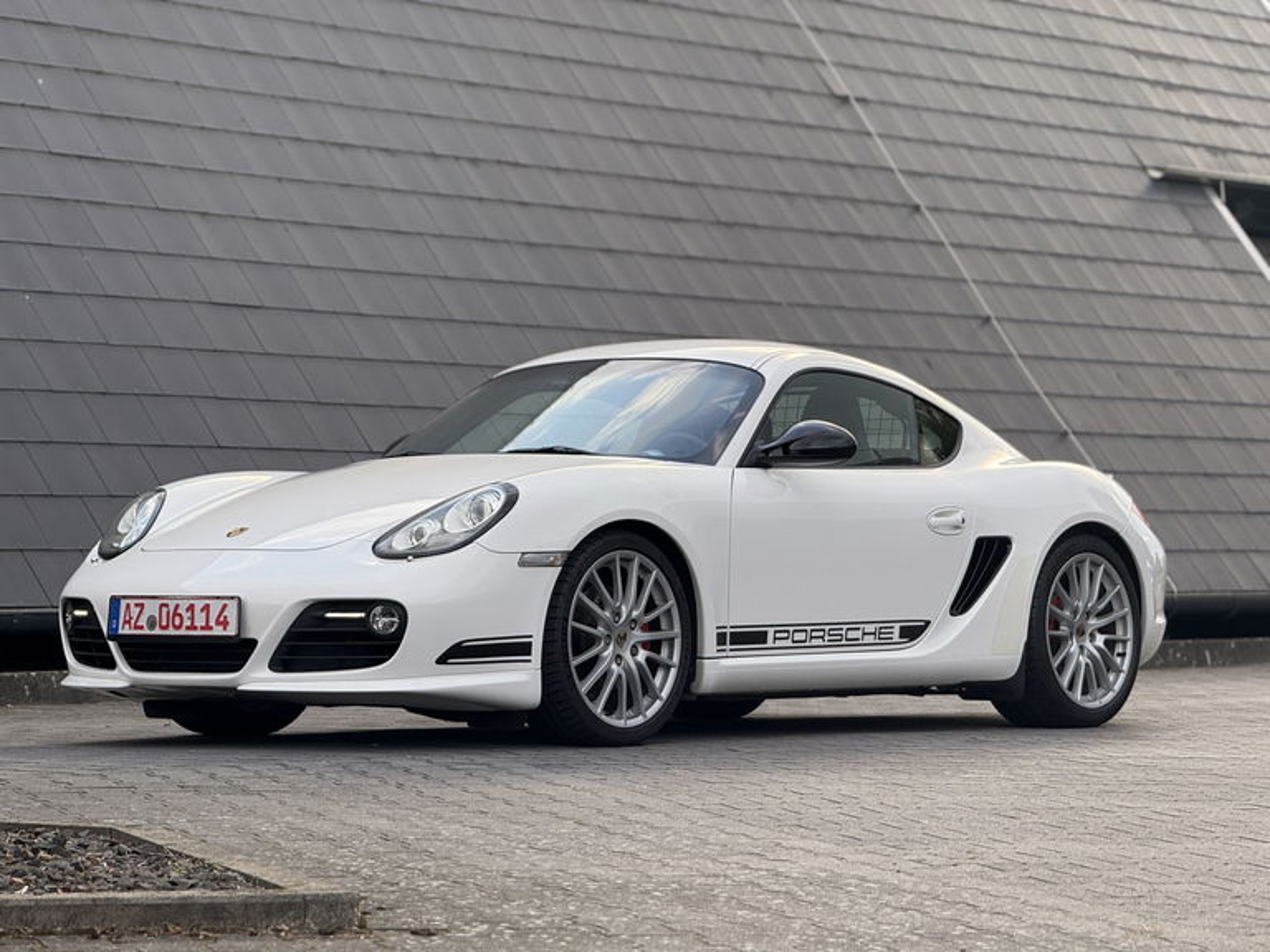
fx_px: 4403
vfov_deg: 12.3
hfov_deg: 16.4
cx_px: 635
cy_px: 476
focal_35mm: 120
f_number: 2.8
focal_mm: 15.66
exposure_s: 1/168
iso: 50
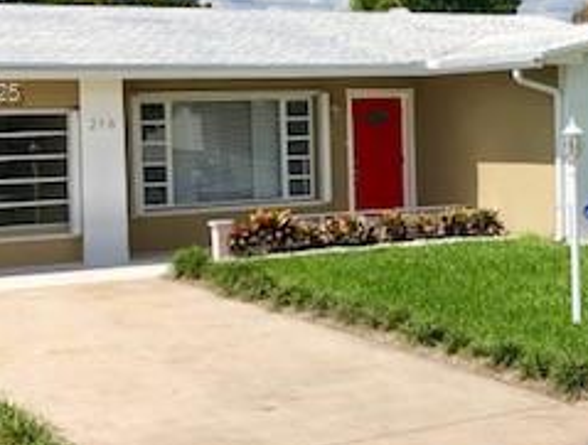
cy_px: 96
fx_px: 1278
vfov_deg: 19.6
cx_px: 467
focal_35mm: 75
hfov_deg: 25.5
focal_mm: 3.99
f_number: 1.8
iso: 25
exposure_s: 1/4425
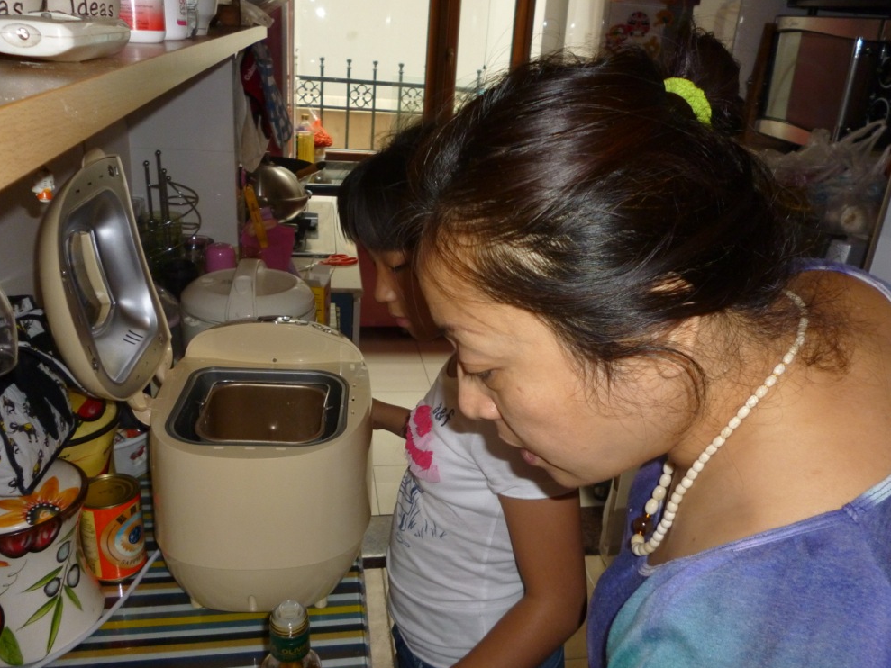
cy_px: 345
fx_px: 747
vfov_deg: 48.2
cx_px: 459
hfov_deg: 61.6
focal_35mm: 29
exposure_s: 1/60
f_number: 3.1
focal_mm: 5
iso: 200
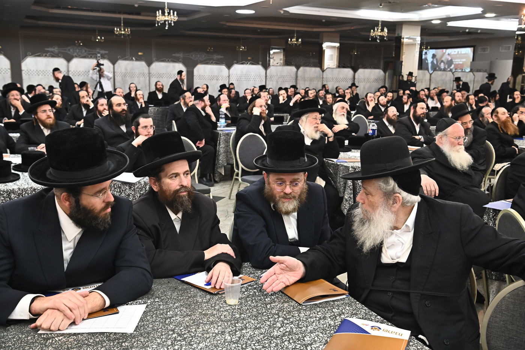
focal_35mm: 38
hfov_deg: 50.7
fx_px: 554
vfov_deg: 35.0
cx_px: 262
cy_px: 175
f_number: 5.6
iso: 2500
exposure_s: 1/100
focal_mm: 38
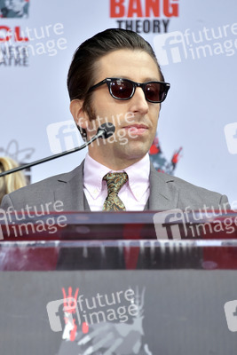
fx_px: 2960
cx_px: 118
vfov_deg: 6.9
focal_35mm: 300
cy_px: 178
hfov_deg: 4.6
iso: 160
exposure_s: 1/250
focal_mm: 300
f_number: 5.6
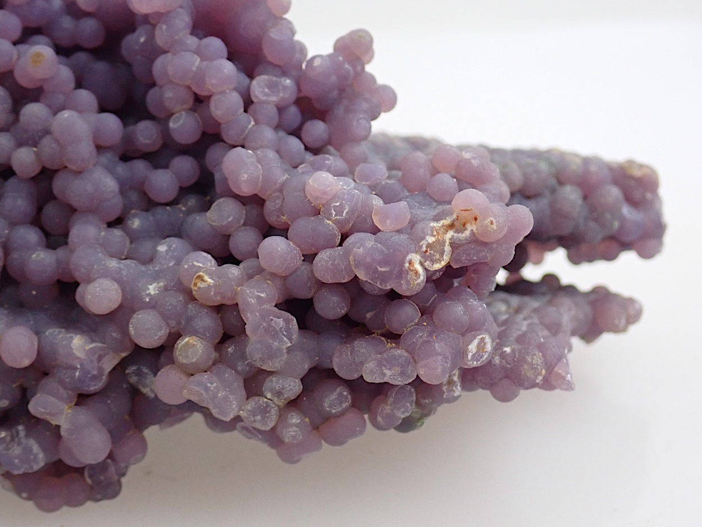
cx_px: 351
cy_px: 264
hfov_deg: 23.8
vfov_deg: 18.0
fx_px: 1663
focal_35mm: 82
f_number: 4.3
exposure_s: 1/30
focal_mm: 14.62
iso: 800
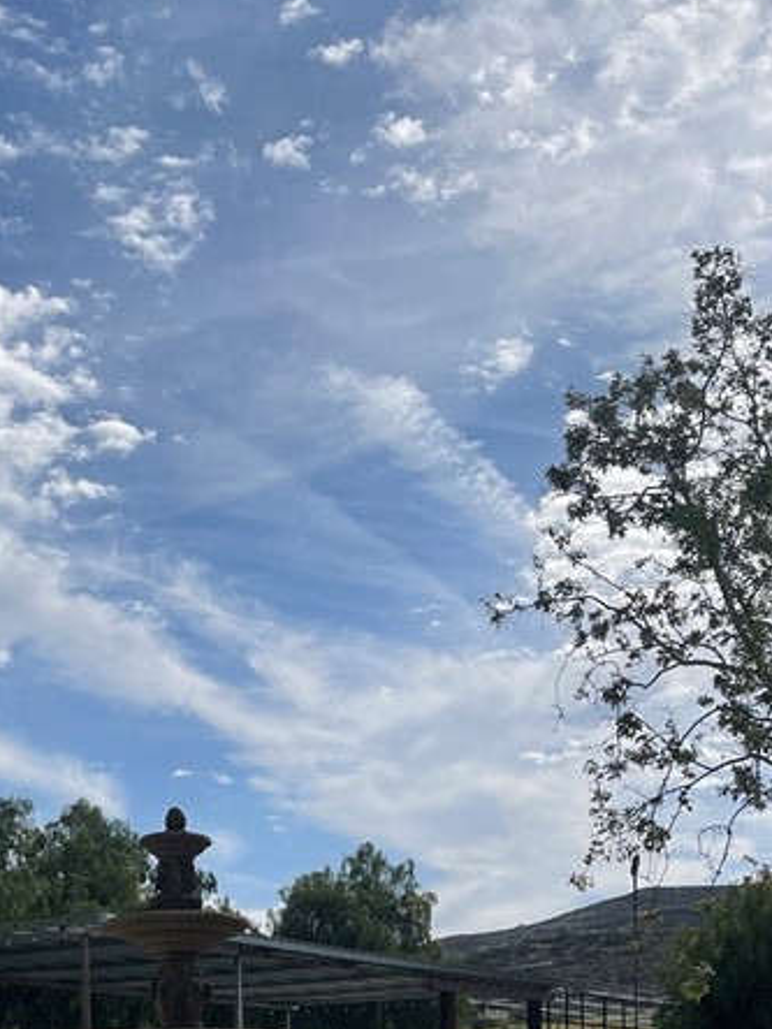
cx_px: 329
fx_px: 1784
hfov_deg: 24.4
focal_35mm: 60
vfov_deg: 28.8
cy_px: 1168
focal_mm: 5.1
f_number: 1.6
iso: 32
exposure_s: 1/7407
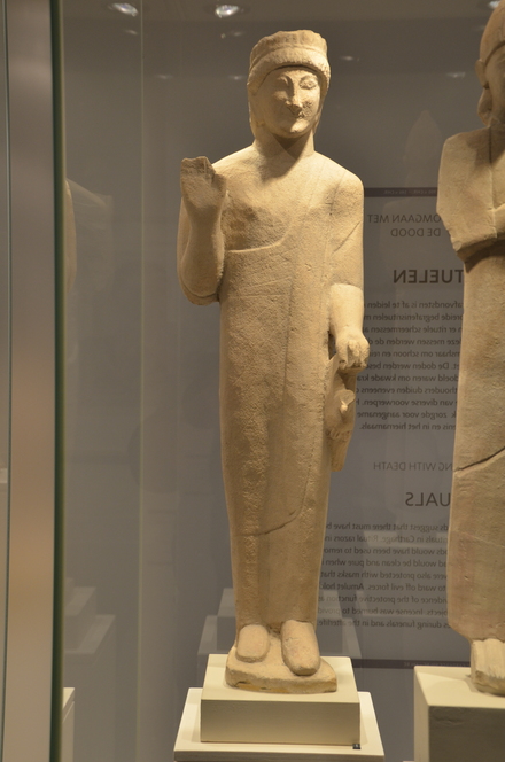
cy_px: 381
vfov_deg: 35.1
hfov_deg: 23.7
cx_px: 252
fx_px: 1204
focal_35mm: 57
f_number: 4.5
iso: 400
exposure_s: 1/25
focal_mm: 38
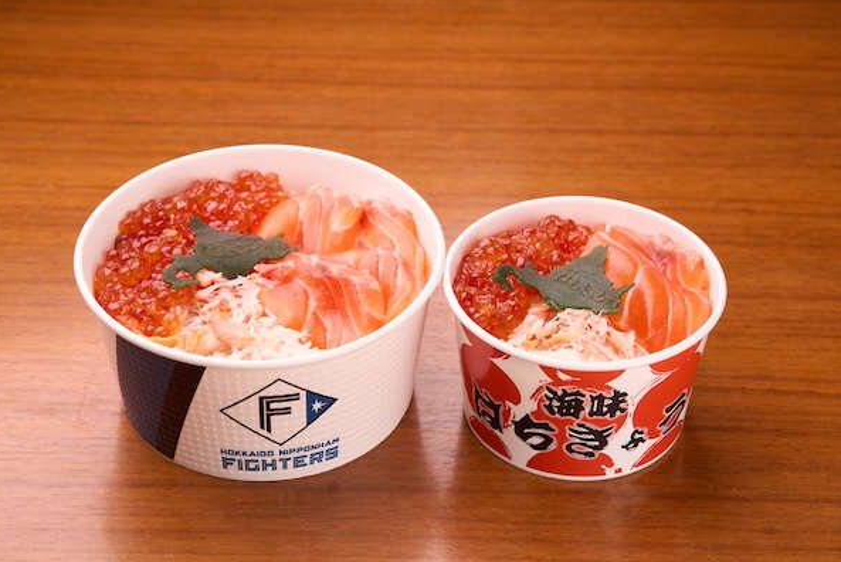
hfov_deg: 22.9
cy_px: 281
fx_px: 2080
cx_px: 418
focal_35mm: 89
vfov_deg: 15.4
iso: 125
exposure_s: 1/100
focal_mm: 88
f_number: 11
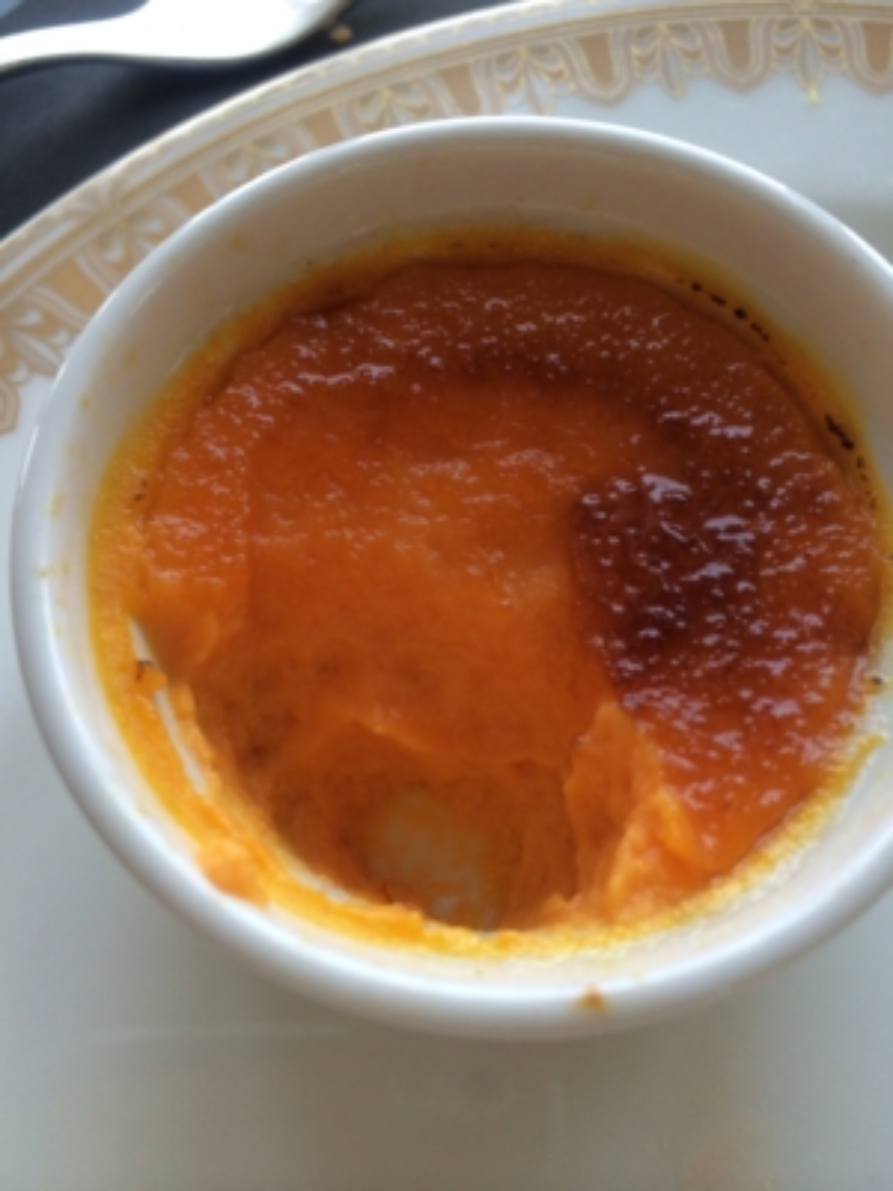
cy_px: 596
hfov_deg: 46.8
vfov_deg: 60.0
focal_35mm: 30
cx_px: 446
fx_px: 1032
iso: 64
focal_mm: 4.12
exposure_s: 1/120
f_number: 2.2
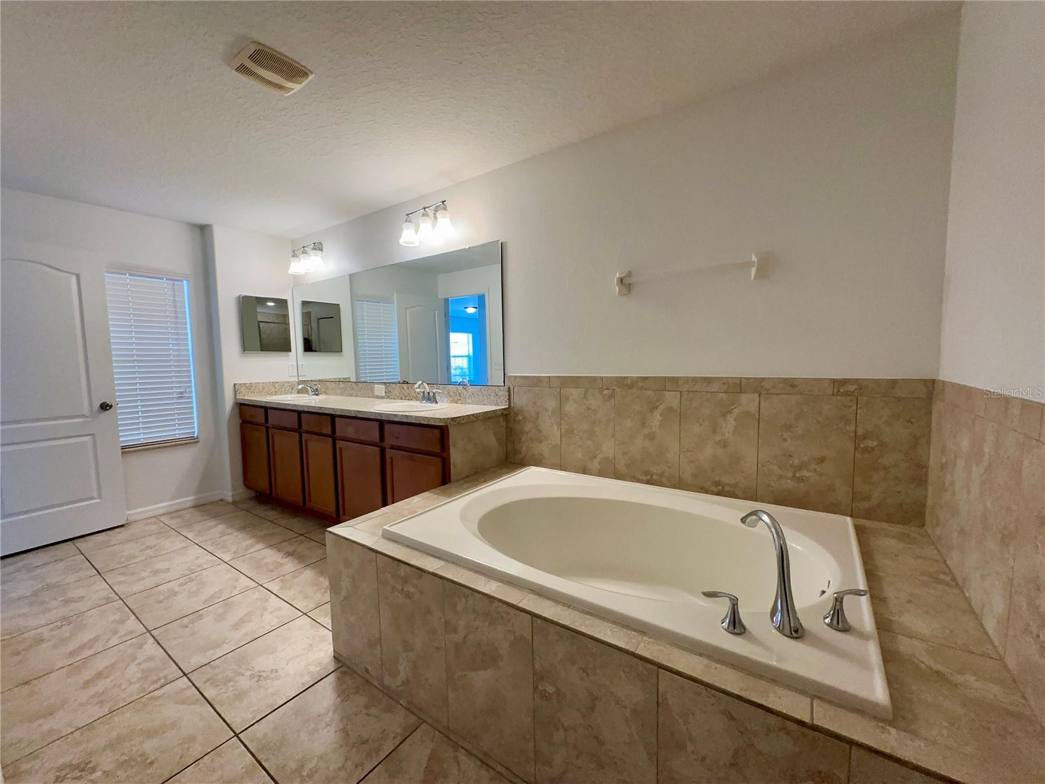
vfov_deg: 85.7
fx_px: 423
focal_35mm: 14
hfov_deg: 102.1
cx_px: 522
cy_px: 392
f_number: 2.2
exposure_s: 1/120
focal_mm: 2.22
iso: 160
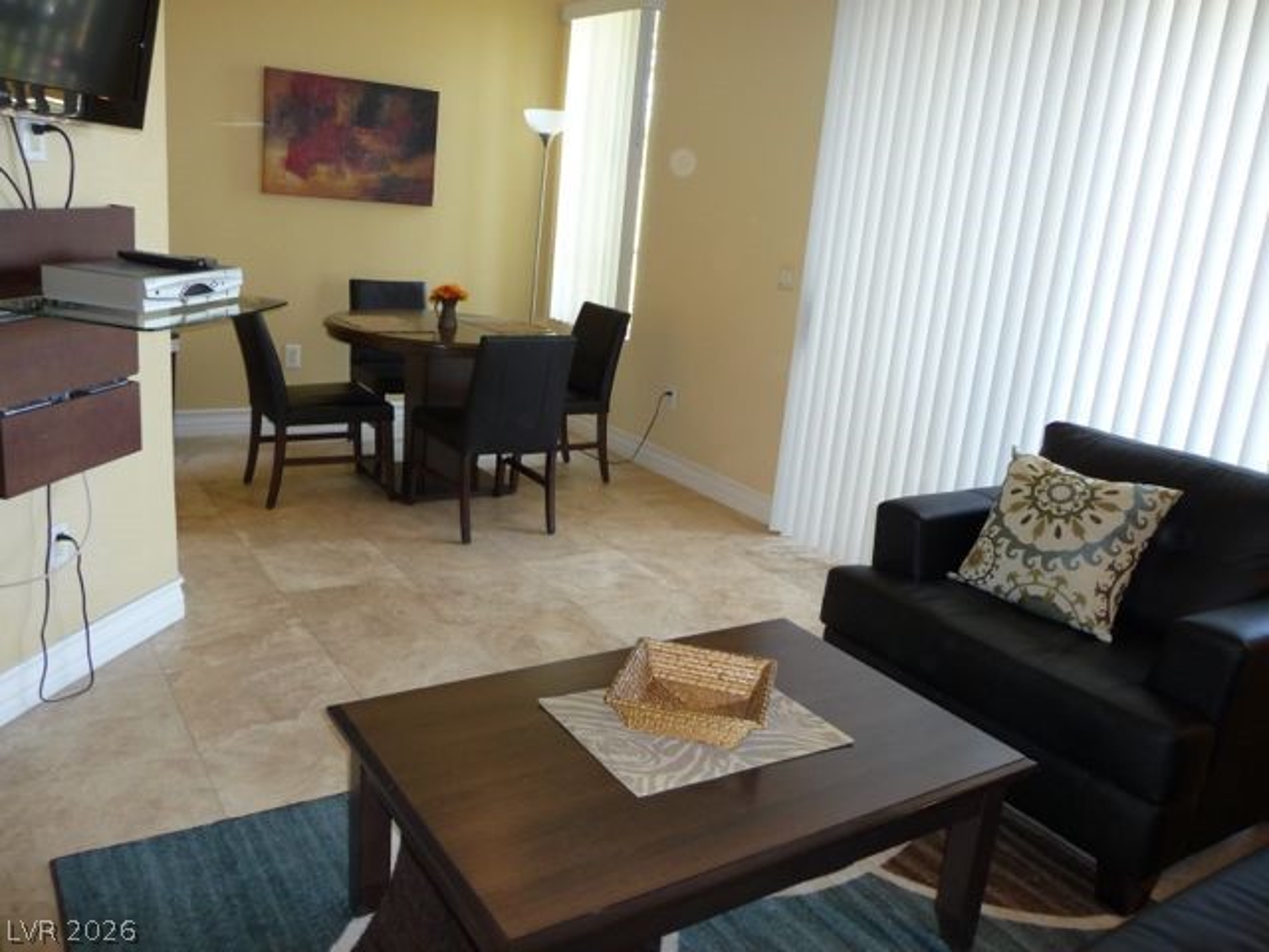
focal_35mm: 28
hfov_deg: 63.4
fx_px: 1026
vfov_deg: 49.7
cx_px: 634
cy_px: 476
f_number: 3.3
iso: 160
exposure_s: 1/30
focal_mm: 4.7
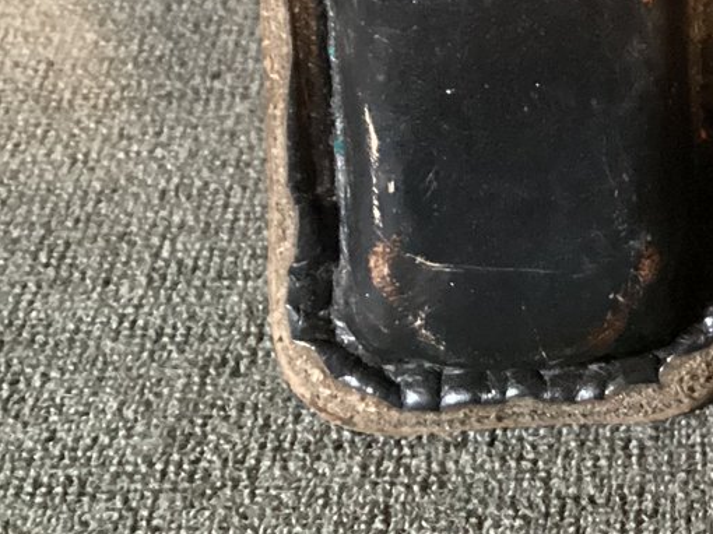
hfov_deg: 20.4
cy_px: -244
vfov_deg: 15.0
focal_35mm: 92
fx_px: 1894
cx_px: 765
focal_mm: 3.3
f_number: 2.4
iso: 640
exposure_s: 1/24
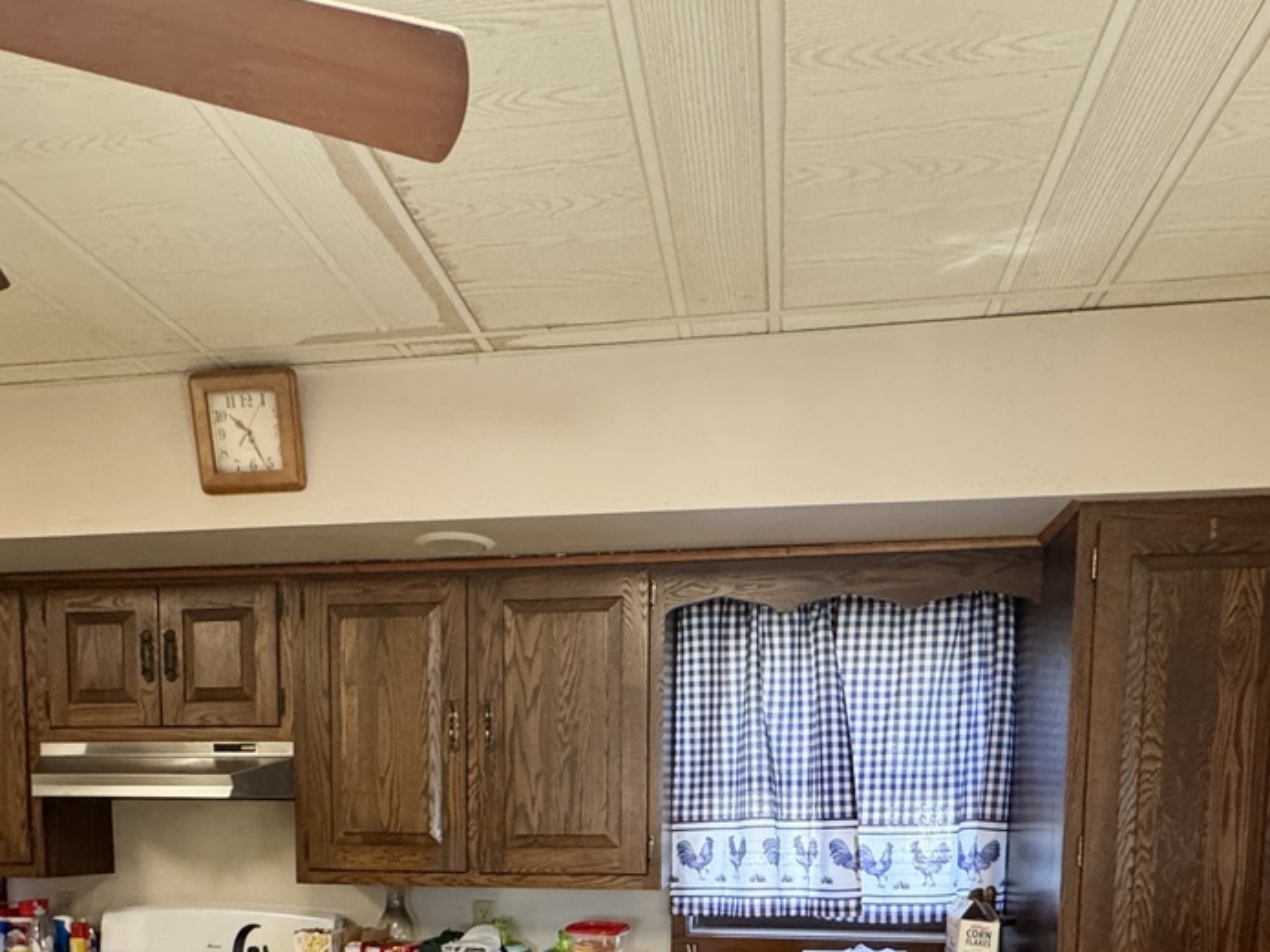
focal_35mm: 29
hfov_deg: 61.6
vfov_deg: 42.5
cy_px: 925
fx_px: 1064
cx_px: 598
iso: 320
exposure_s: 1/60
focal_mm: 2.22
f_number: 2.2
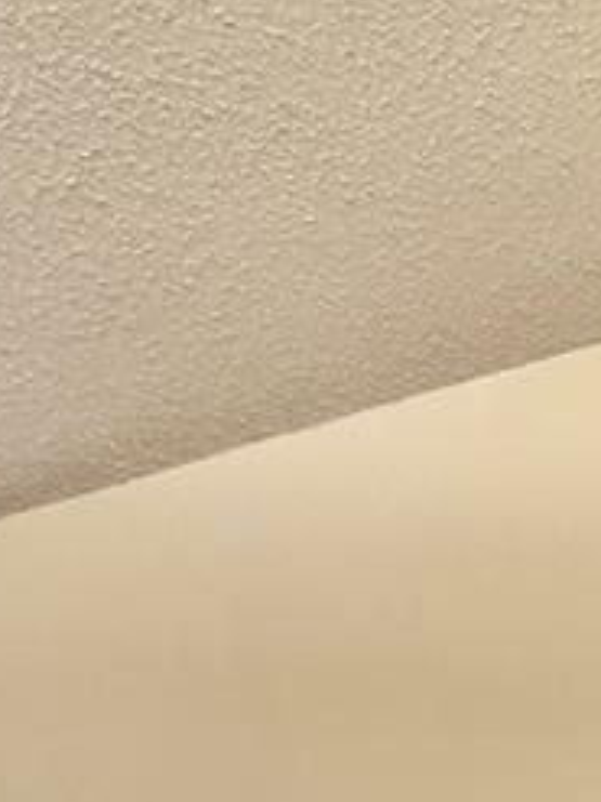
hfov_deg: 15.9
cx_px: 1260
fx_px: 1576
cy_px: 1373
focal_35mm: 68
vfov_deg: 21.1
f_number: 2.2
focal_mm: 2.22
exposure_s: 1/99
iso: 64
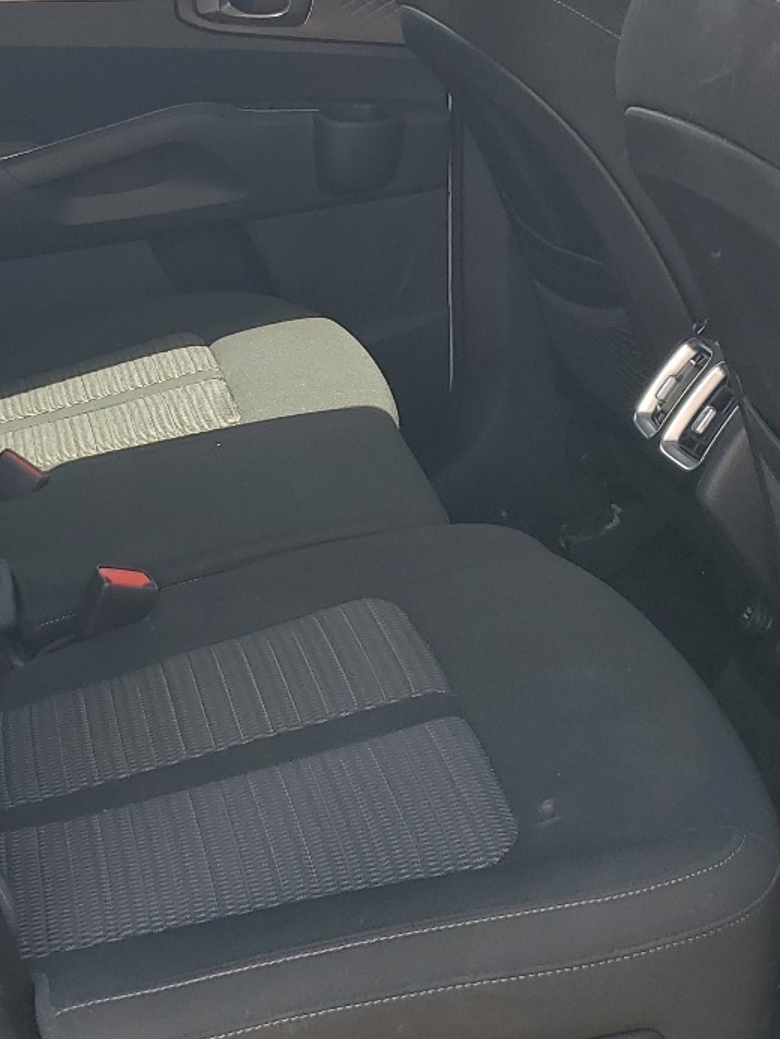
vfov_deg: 32.0
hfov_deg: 24.1
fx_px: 1802
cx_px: 176
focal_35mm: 60
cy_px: 361
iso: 50
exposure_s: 1/278
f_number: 1.5
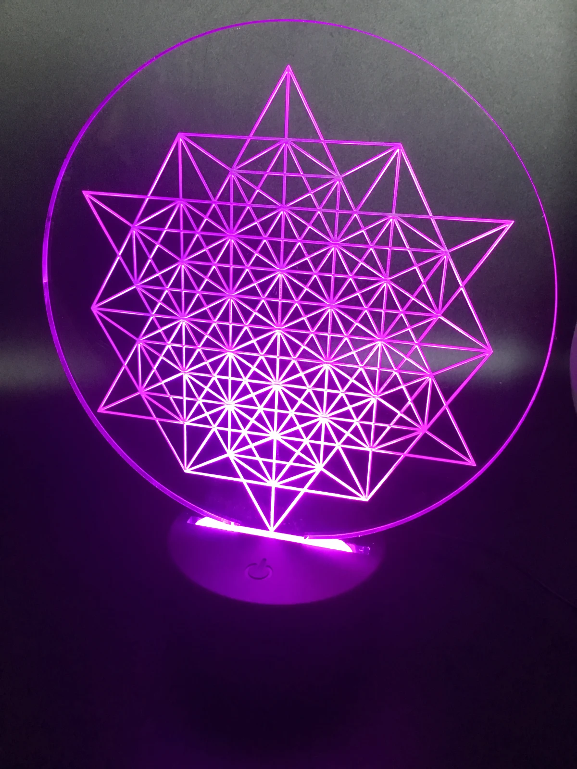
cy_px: 384
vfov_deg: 58.4
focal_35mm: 31
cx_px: 288
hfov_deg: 45.4
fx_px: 689
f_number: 2.4
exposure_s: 1/30
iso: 100
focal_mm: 3.3
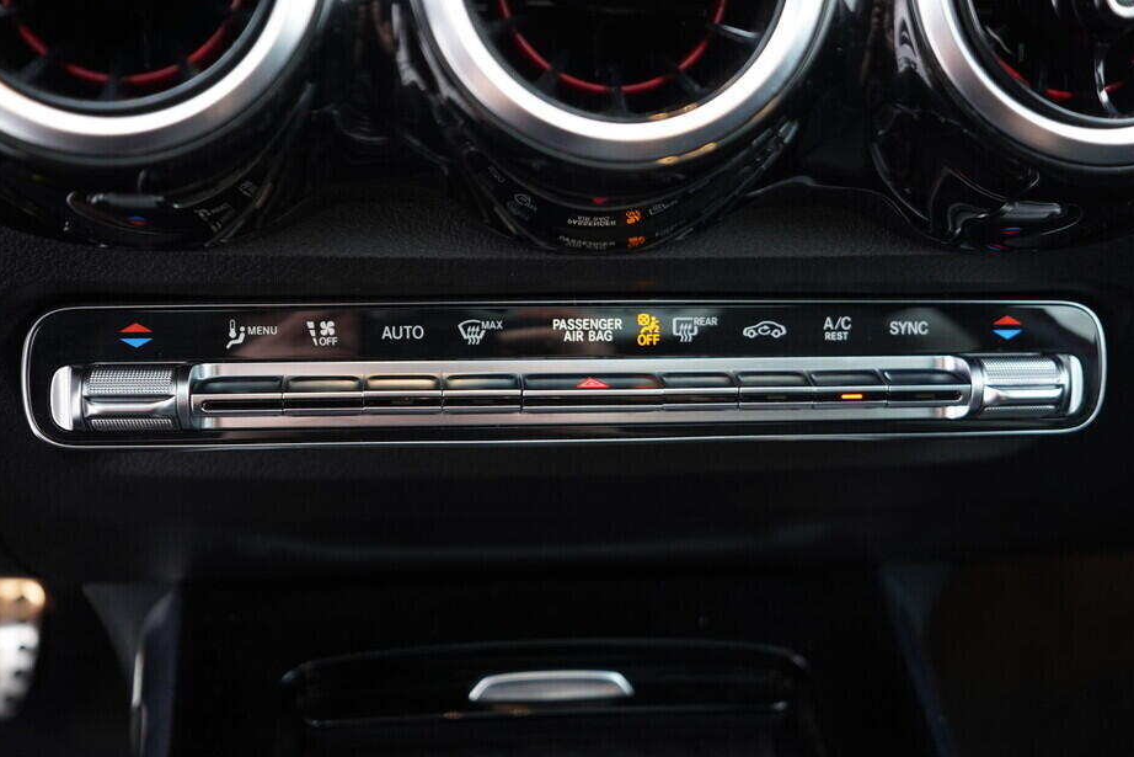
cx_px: 547
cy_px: 371
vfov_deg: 33.4
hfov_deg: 48.4
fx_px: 1260
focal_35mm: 40
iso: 500
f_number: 2.8
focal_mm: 24
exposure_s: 1/40
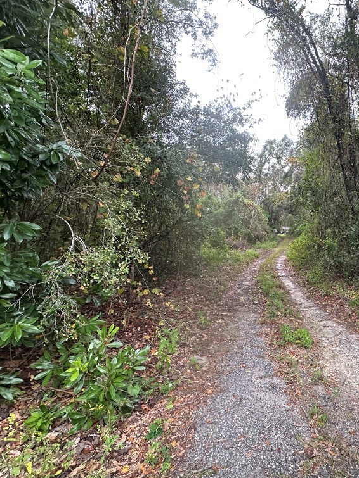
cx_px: 273
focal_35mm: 19
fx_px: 263
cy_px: 241
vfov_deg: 84.7
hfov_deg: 64.2
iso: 160
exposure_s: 1/99
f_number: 2.2
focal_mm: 2.22
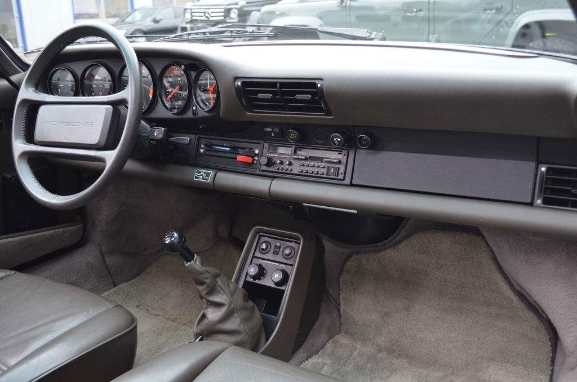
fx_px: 576
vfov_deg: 36.7
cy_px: 191
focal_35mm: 36
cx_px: 288
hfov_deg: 53.2
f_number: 4
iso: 800
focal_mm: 24
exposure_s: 1/40
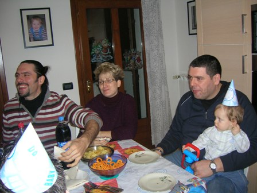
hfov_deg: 54.0
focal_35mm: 34
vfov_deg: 41.8
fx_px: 252
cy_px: 96
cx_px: 128
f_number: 2.9
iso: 94
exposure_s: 1/60.1
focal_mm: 5.7
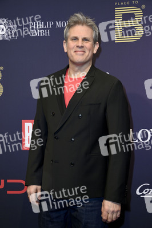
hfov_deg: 20.0
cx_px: 76
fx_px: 431
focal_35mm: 68
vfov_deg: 29.7
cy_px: 114
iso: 500
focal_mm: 68
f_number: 6.3
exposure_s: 1/250
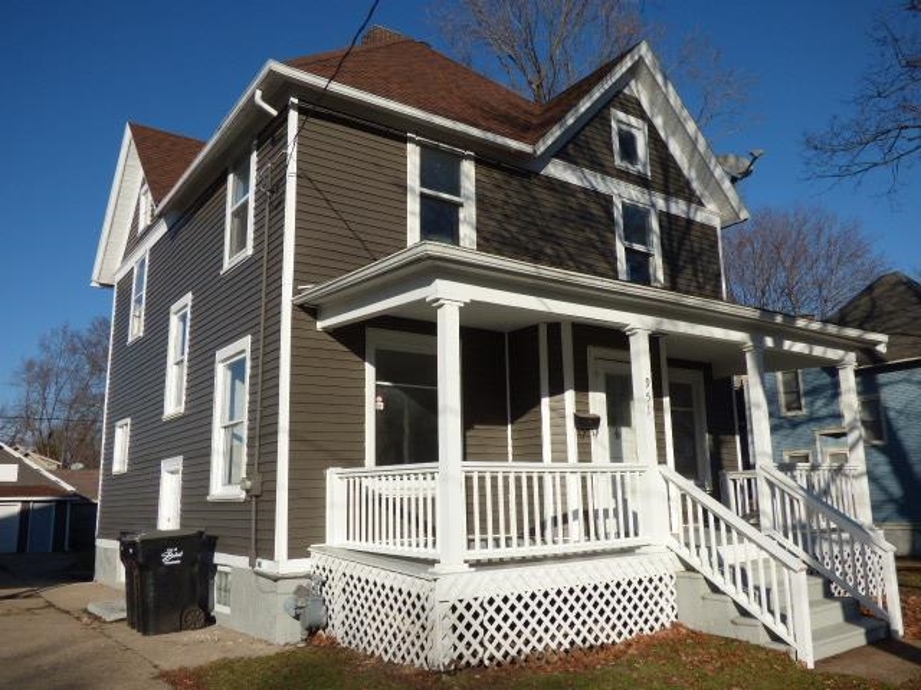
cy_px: 345
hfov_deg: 60.0
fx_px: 798
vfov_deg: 46.8
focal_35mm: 30
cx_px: 460
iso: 100
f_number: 4
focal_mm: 5.29
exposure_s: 1/1600
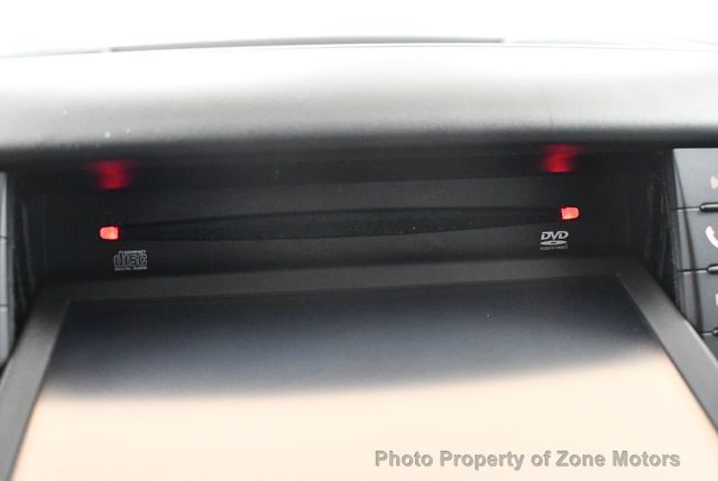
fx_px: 719
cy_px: 240
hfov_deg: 53.1
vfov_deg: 37.0
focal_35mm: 36
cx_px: 359
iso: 6400
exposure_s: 1/60
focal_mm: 18
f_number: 3.5
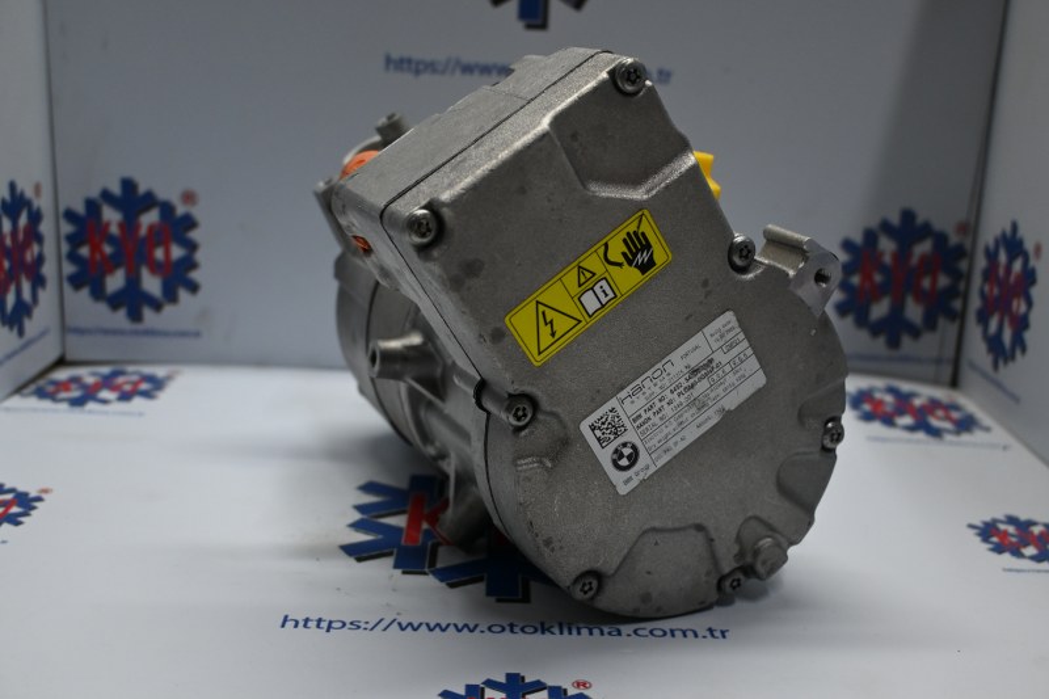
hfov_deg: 47.2
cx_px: 524
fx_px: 1202
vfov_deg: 32.4
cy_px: 350
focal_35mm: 41
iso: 720
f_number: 4.5
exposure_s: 1/125
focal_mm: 27.5
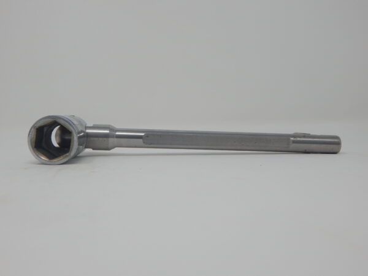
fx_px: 404
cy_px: 138
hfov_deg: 49.0
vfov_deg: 37.7
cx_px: 184
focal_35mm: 38
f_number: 3.4
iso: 125
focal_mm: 6.8
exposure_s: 1/200
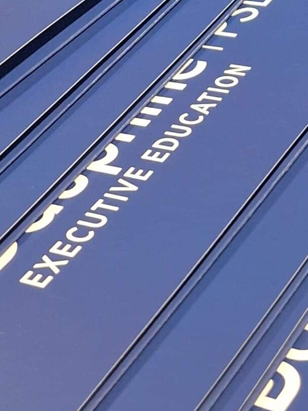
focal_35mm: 116
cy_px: -164
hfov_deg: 12.8
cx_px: 191
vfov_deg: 15.9
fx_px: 1376
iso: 320
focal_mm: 5.54
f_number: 1.8
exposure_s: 1/33
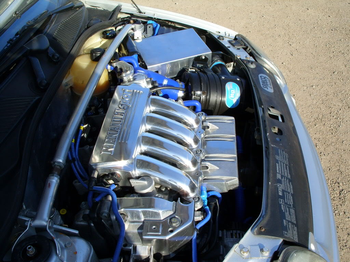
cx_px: 175
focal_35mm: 38
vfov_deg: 37.7
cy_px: 131
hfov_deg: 49.0
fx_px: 384
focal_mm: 7.8
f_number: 7.4
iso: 50
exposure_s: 1/96
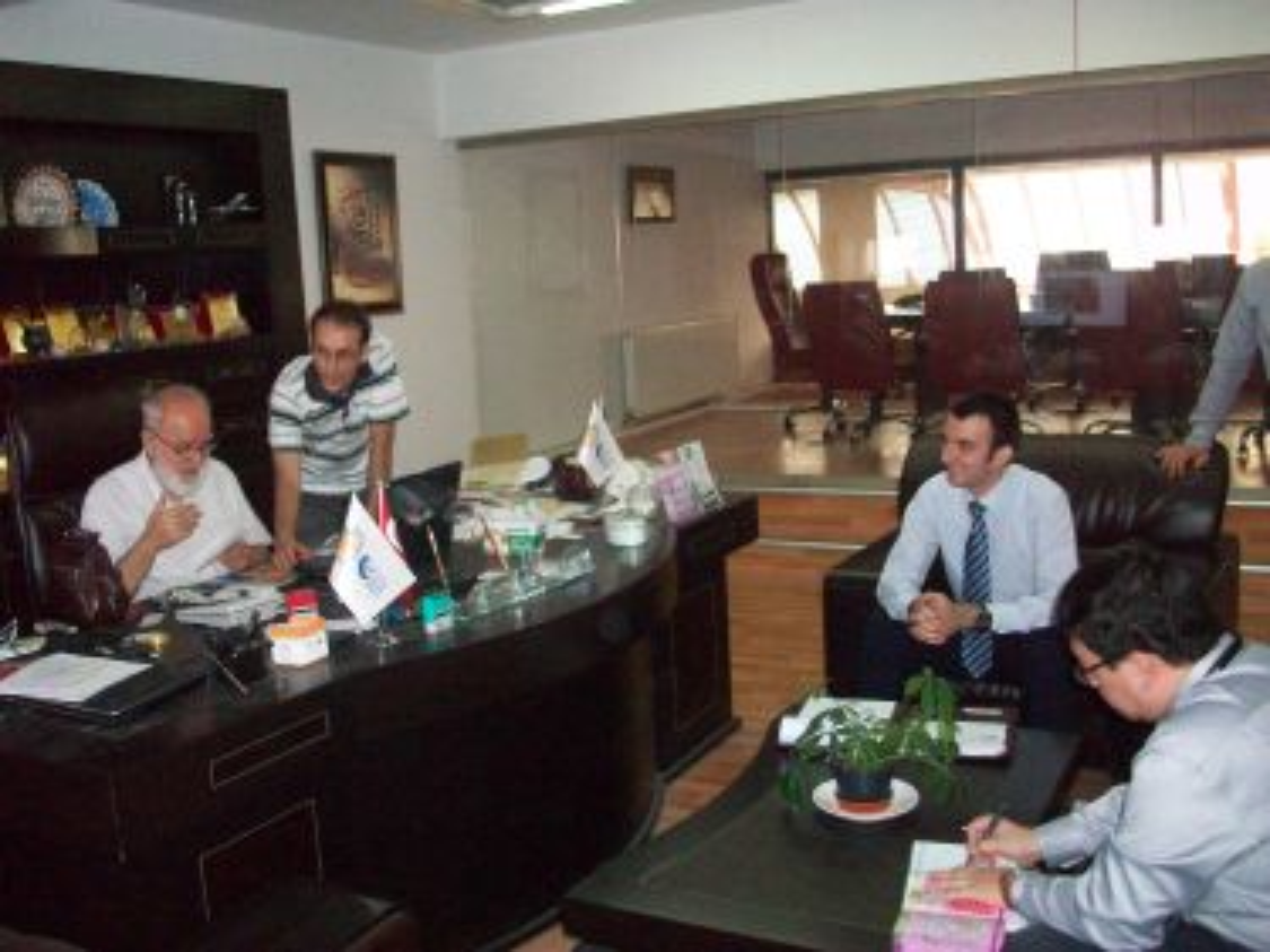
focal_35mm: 34
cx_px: 635
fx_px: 1247
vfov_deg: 41.8
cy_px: 476
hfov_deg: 54.0
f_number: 2.8
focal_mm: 5.7
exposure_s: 1/125
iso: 400
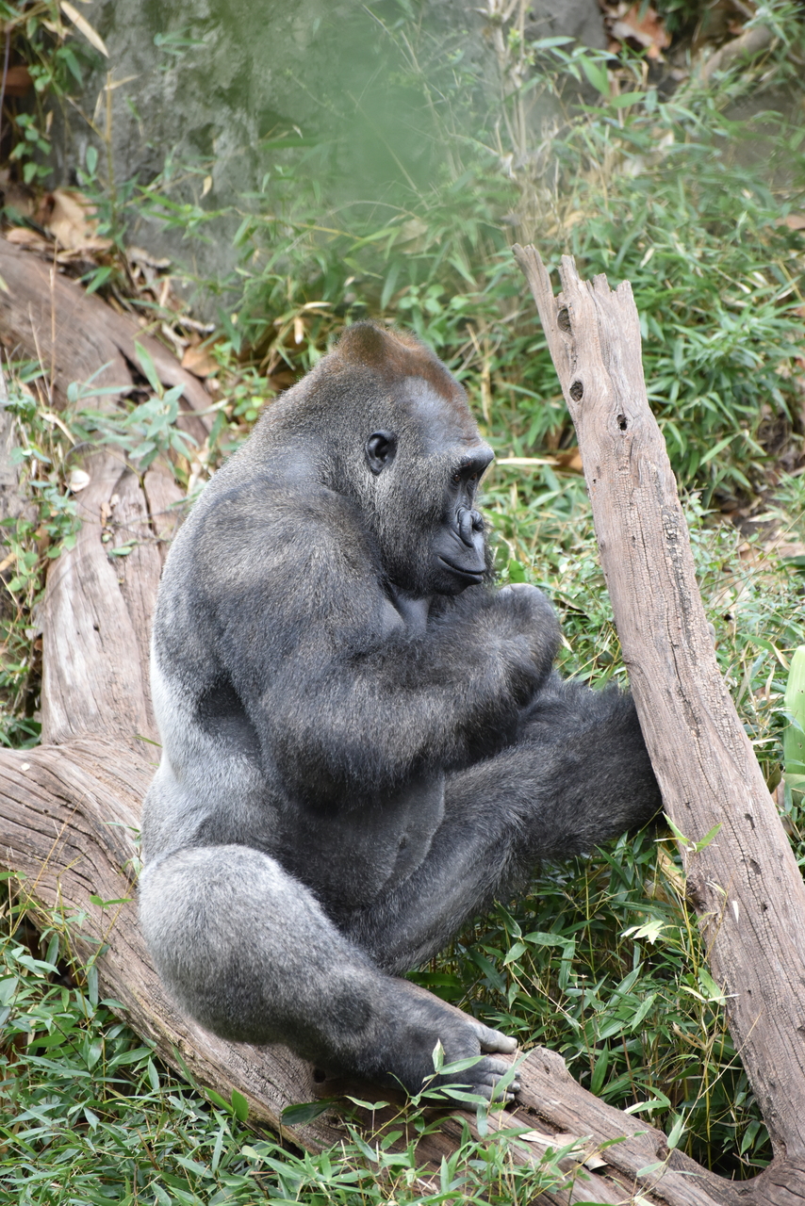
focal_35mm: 210
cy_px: 603
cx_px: 402
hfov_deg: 6.5
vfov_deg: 9.8
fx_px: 7039
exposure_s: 1/500
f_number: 5.3
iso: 2000
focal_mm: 210
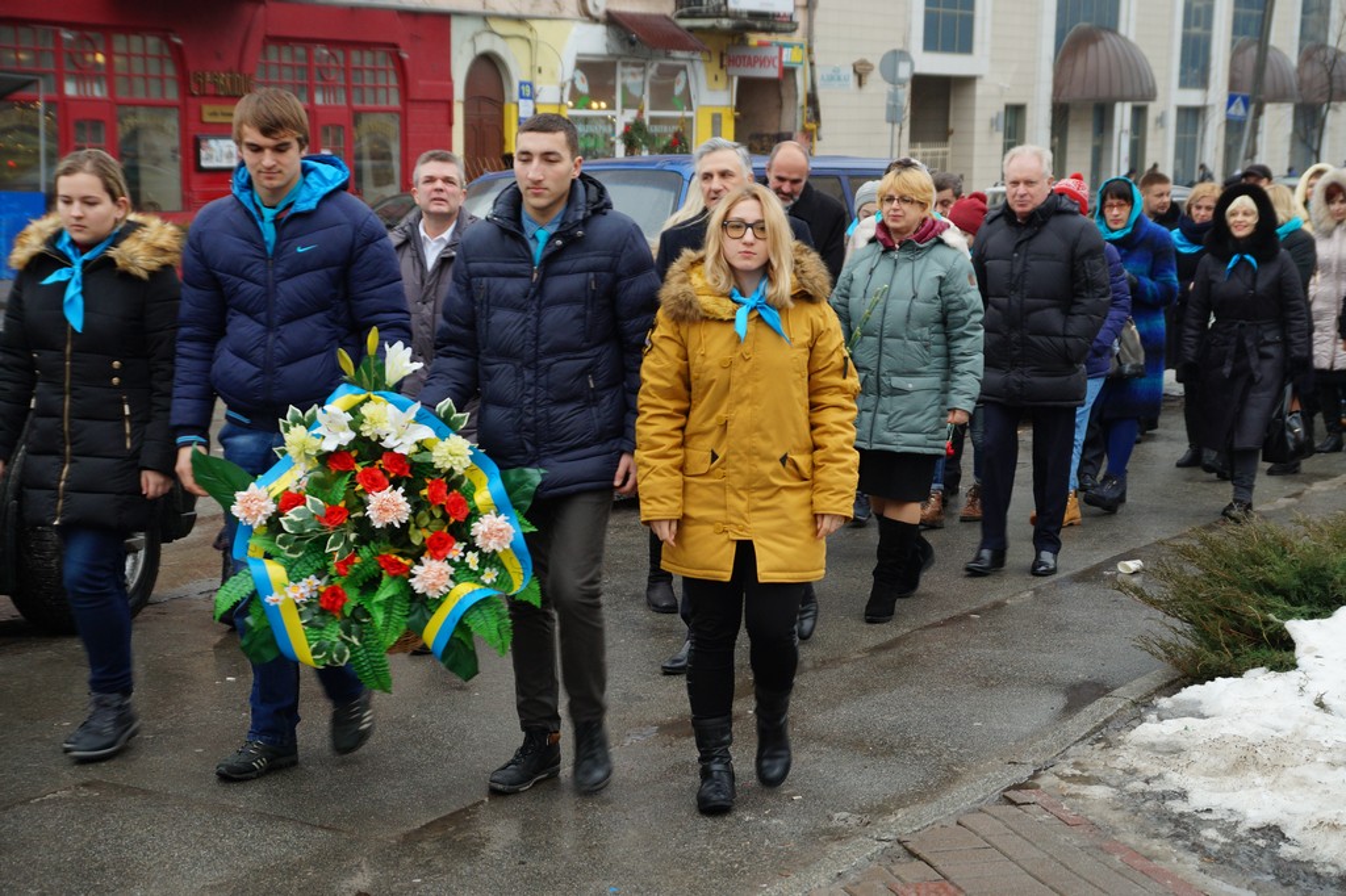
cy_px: 448
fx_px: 2242
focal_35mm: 60
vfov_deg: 22.6
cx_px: 673
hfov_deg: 33.4
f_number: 4.5
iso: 250
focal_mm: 40
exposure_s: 1/80
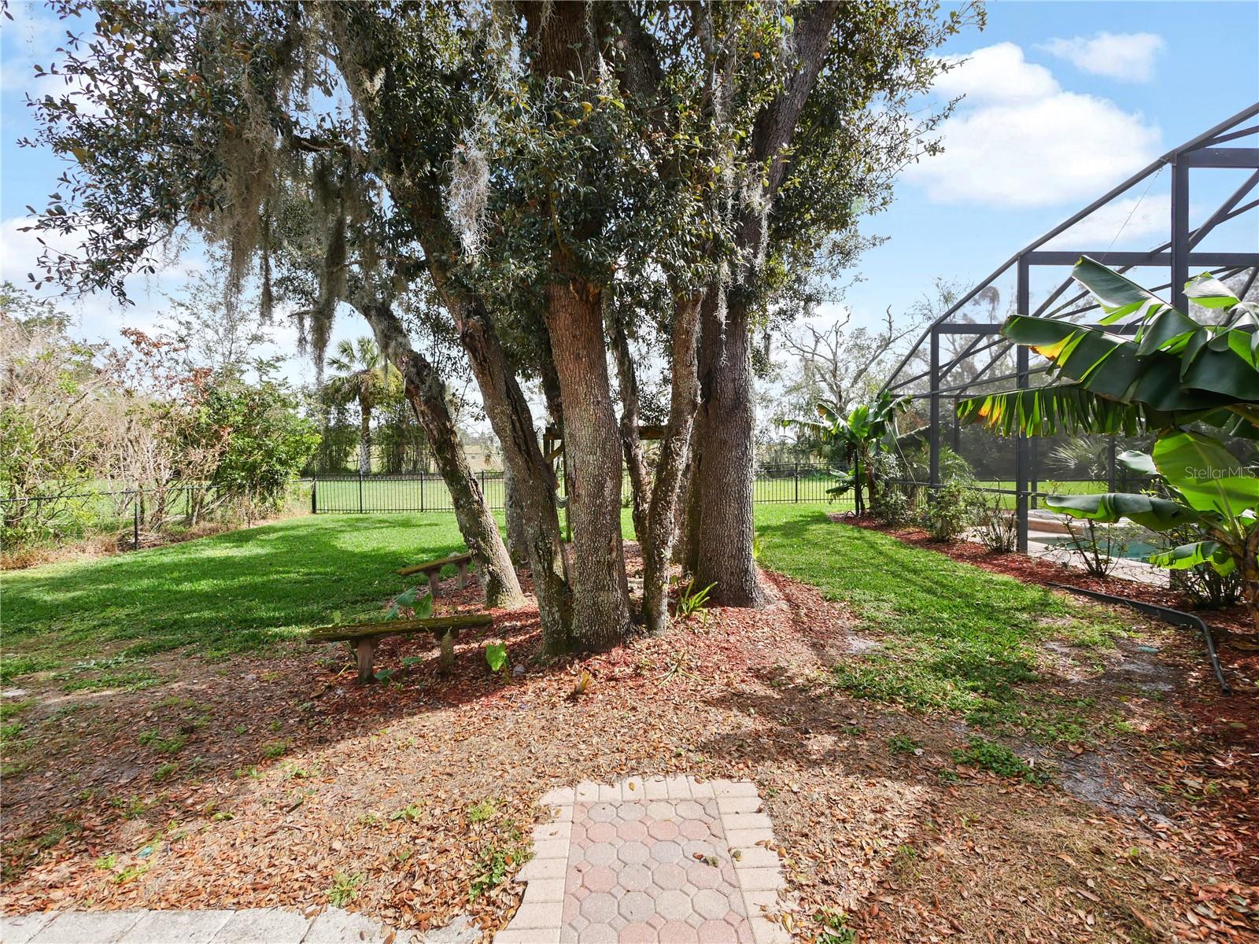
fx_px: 509
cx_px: 630
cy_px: 472
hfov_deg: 102.1
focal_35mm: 14
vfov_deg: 85.7
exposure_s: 1/320
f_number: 6.3
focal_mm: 7
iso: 200
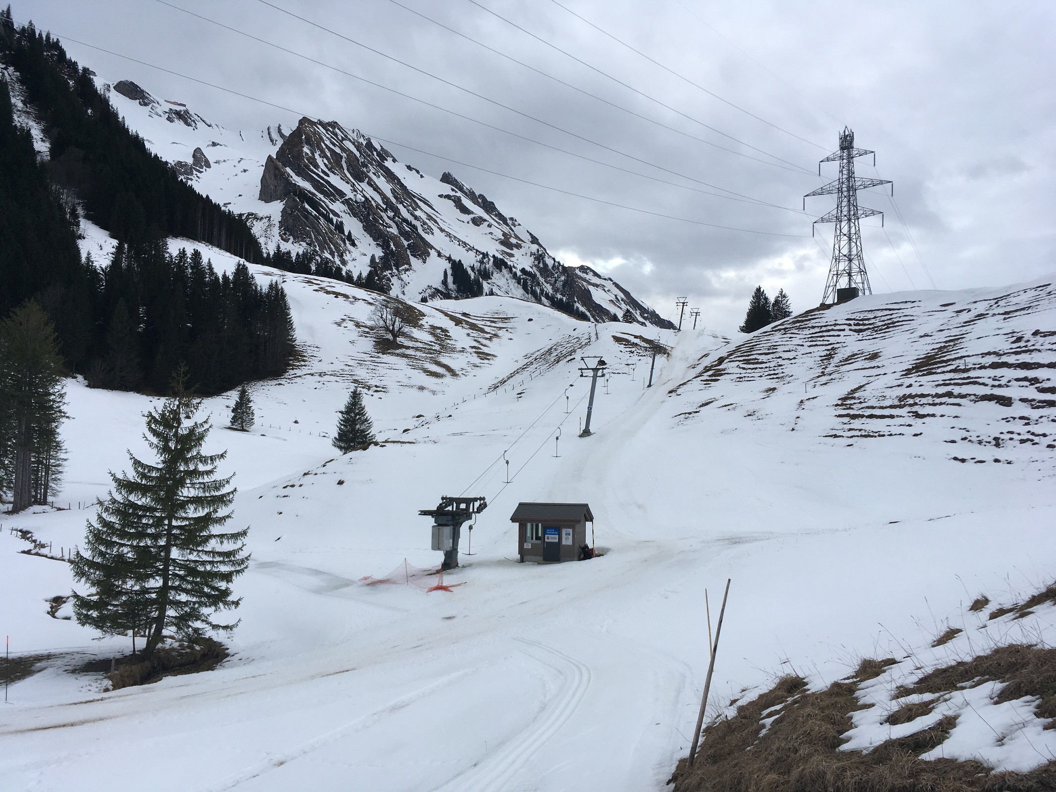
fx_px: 885
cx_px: 528
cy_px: 396
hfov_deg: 61.7
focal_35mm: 29
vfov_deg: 48.2
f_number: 2.2
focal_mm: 4.15
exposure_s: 1/818
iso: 25
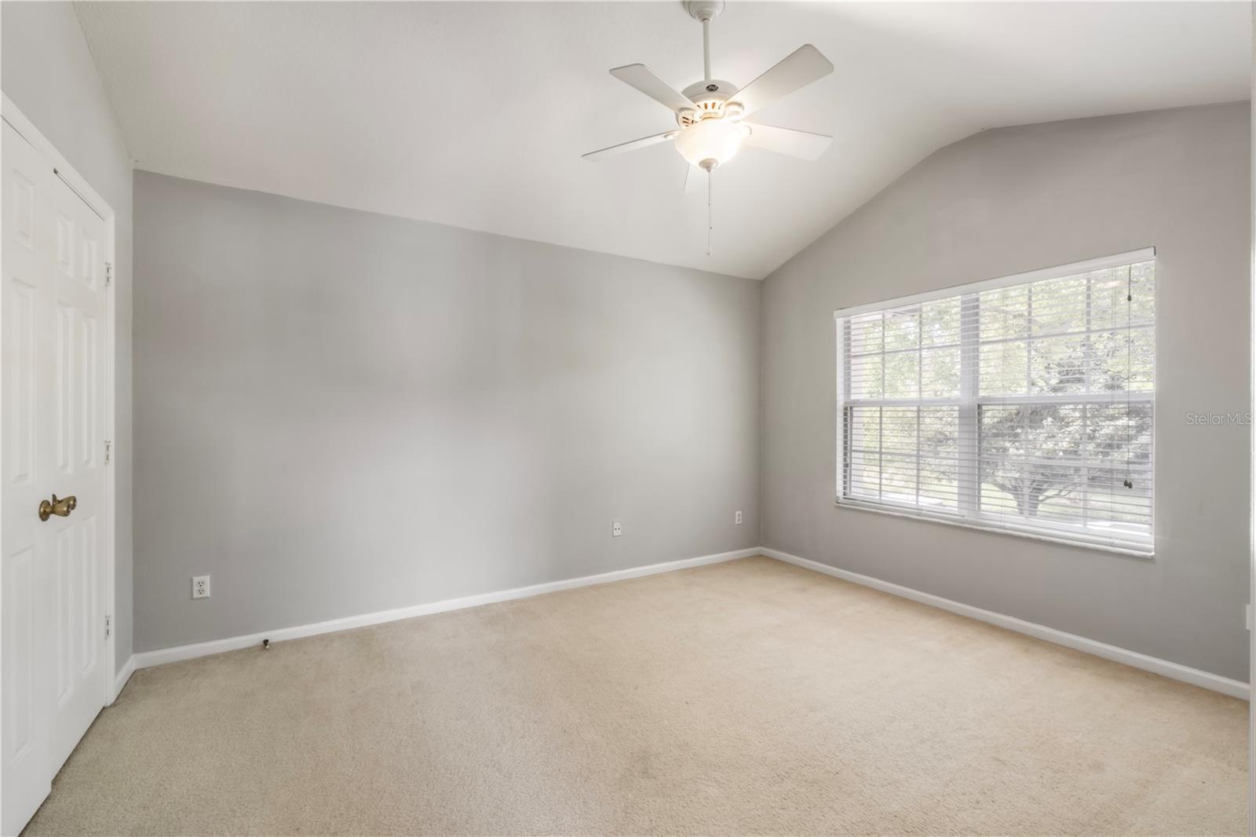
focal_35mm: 15
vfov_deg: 77.3
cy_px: 418
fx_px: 523
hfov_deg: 100.4
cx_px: 628
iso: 320
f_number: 14
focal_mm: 10
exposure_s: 1/1.67
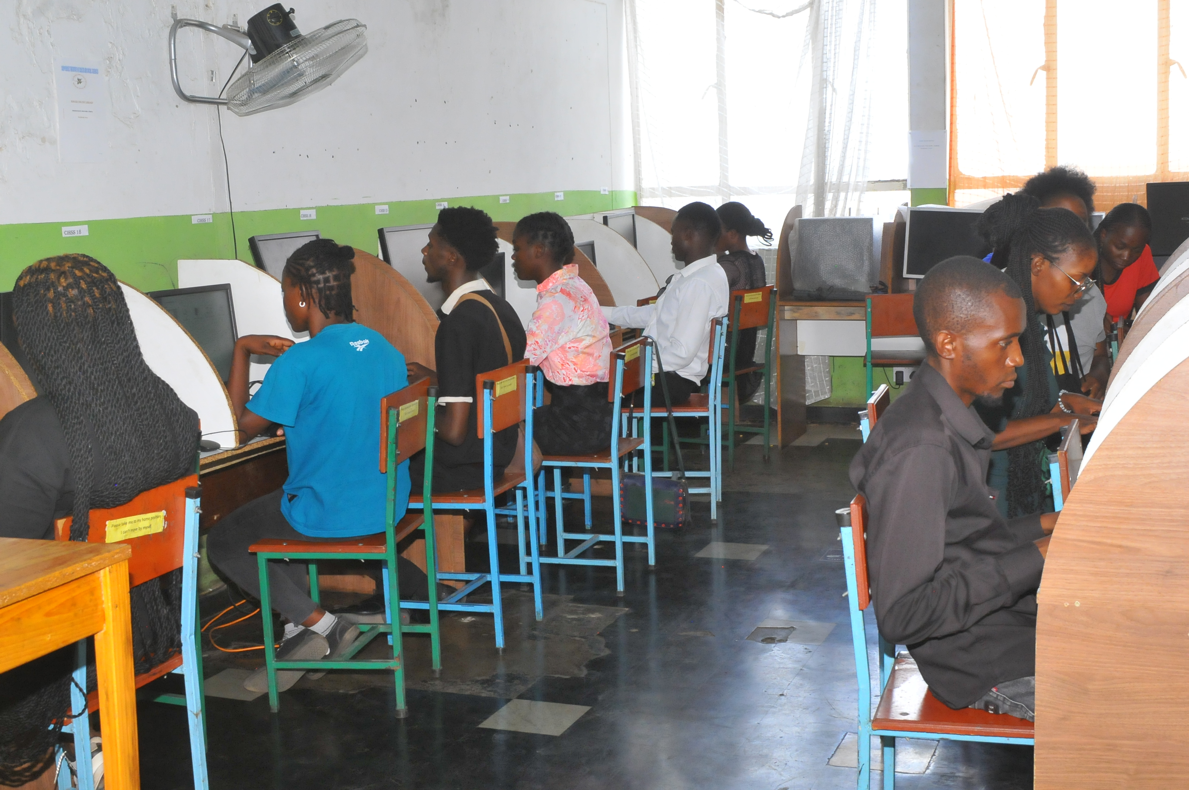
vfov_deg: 28.9
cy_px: 395
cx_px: 594
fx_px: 1534
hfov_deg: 42.4
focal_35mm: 46
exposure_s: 1/80
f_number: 11
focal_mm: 31
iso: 1600
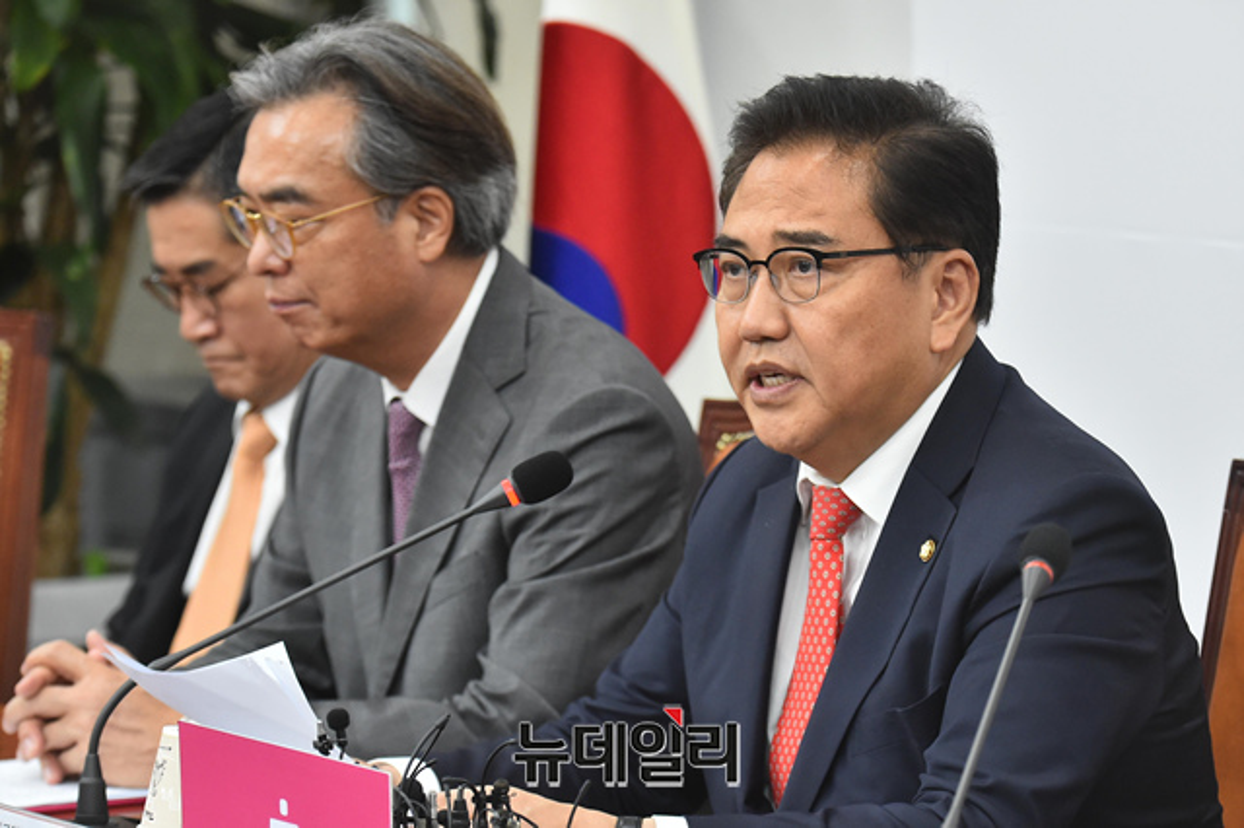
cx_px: 622
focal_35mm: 185
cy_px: 414
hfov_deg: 11.1
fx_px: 6389
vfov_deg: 7.4
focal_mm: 185
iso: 3200
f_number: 6.3
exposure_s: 1/250
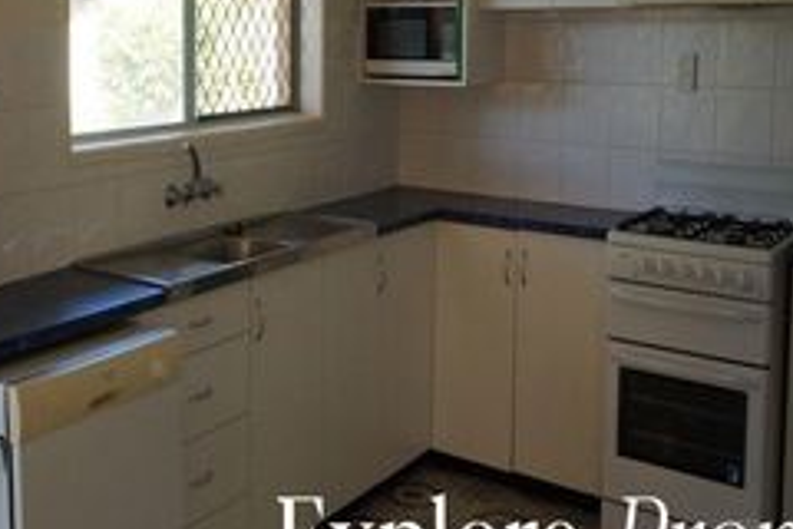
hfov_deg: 40.7
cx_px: 198
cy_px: 101
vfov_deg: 28.0
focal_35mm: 47
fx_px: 1035
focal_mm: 16
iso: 400
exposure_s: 1/60
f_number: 5.6
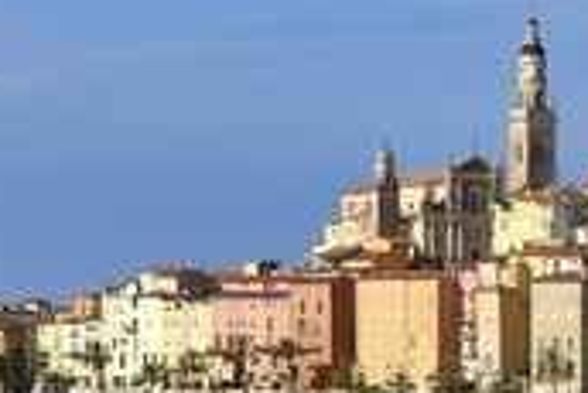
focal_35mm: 220
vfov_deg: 6.3
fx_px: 3596
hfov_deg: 9.2
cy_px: 301
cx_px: 694
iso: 200
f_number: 14
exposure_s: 1/200
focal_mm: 90
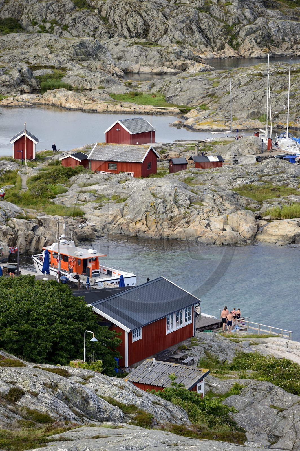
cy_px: 226
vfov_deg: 14.7
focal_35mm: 140
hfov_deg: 9.8
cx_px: 150
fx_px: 1753
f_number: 4.5
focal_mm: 140
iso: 200
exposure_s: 1/640
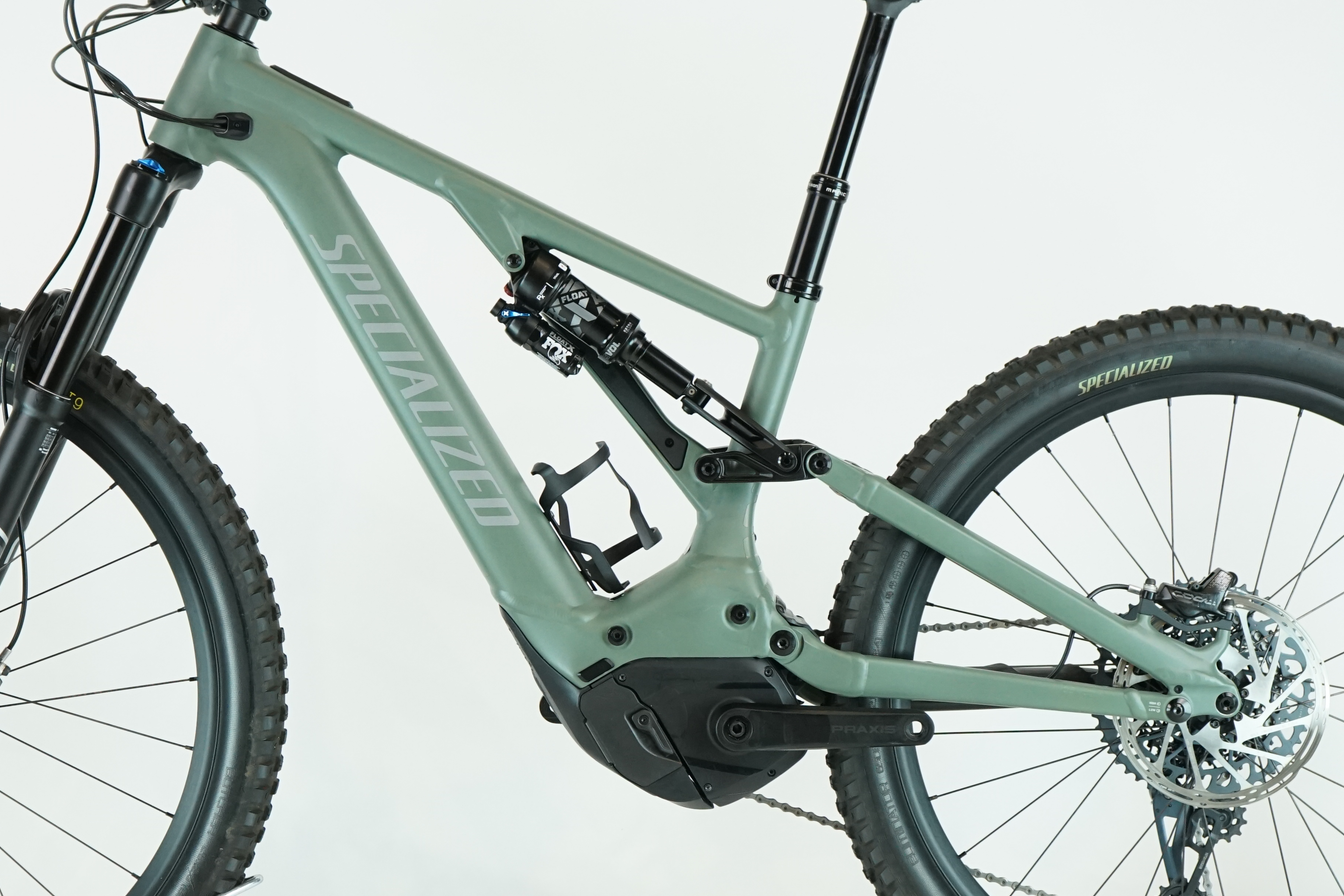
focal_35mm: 92
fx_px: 3435
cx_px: 527
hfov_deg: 22.1
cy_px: 521
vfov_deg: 14.9
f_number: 5.6
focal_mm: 56
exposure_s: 1/200
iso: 1600
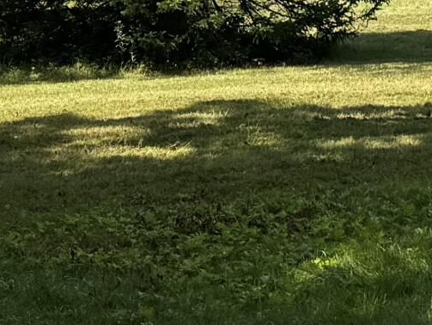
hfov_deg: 13.6
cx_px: 401
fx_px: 1786
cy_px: -420
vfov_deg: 9.4
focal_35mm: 143
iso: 80
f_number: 1.78
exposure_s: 1/2604
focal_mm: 6.76
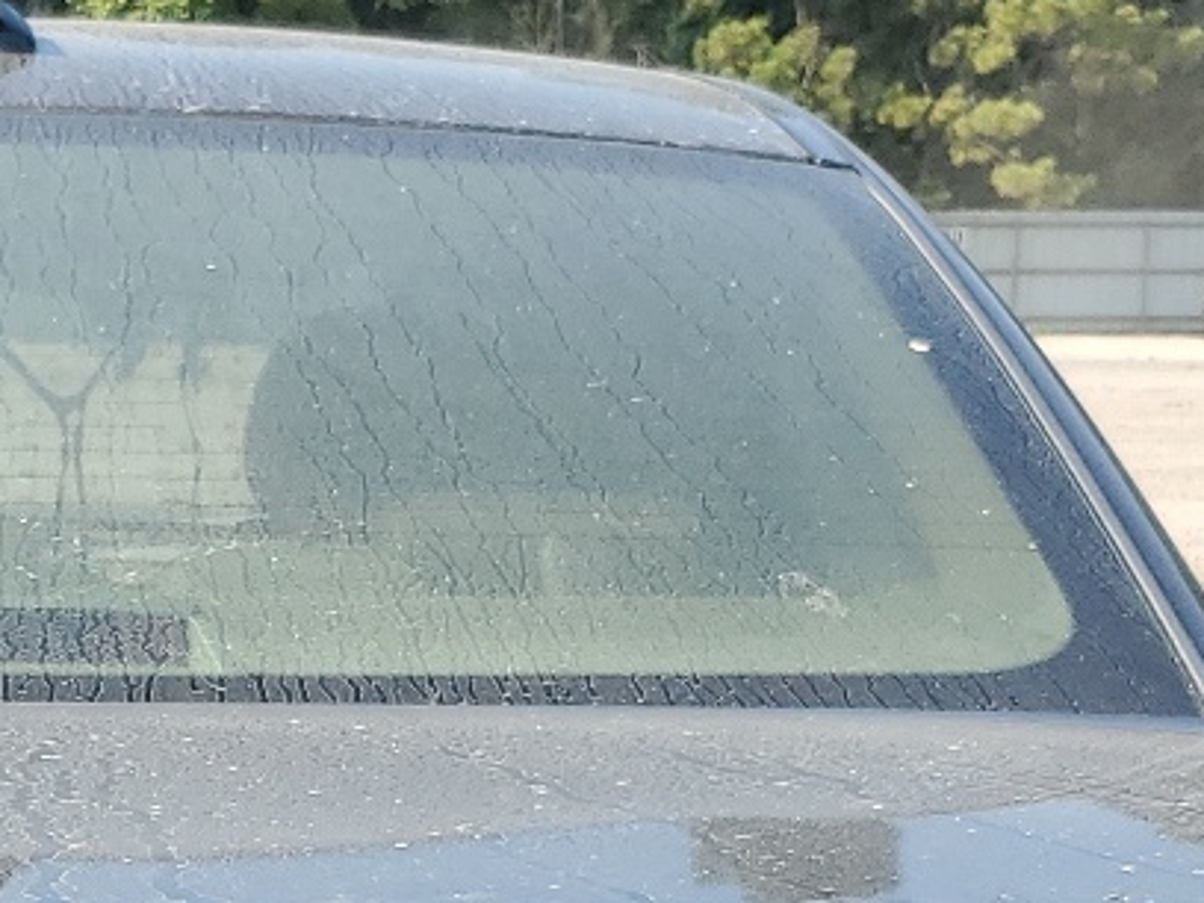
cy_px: 1281
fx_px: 3548
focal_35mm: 102
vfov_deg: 13.8
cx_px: 83
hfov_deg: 18.9
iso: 50
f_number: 1.5
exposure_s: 1/1429
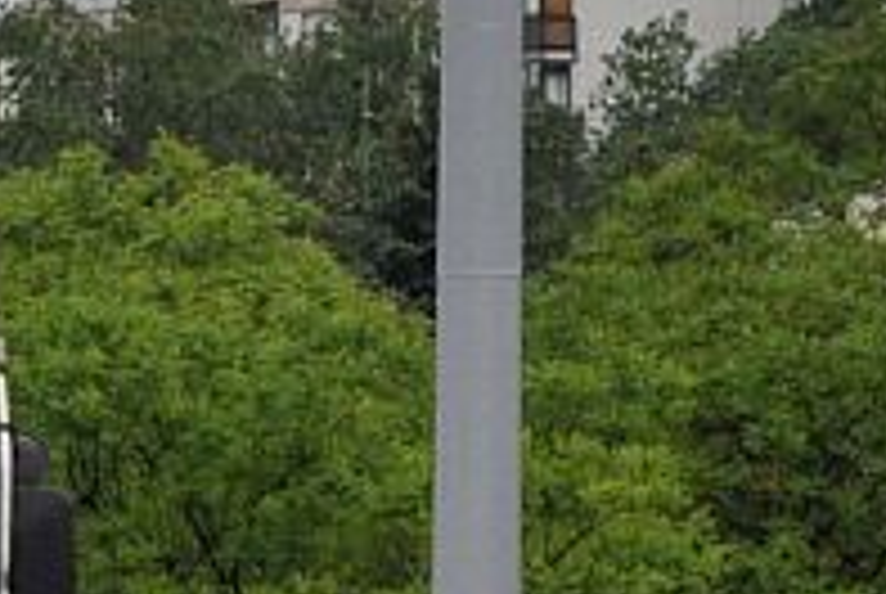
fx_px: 10426
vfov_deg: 3.3
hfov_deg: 4.8
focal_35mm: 423
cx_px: -922
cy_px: 364
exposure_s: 1/500
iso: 900
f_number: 5
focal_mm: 52
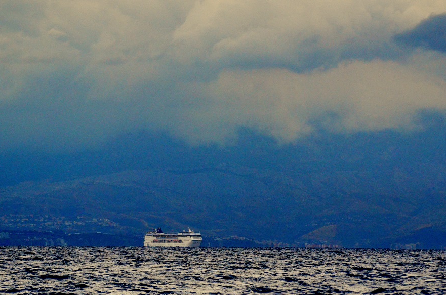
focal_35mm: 264
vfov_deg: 5.2
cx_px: 218
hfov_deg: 7.8
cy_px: 143
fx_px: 3258
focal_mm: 155
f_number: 4.8
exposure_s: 1/8000
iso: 3600
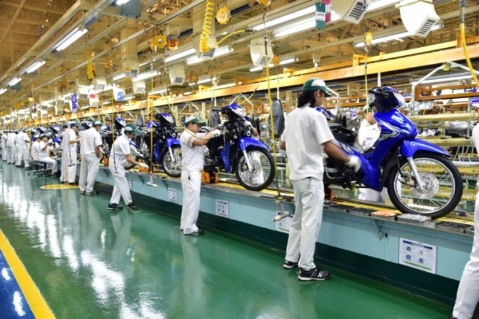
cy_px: 160
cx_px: 240
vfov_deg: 42.3
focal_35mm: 31
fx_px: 412
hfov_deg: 60.3
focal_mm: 31
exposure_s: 1/30
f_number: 4
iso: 560
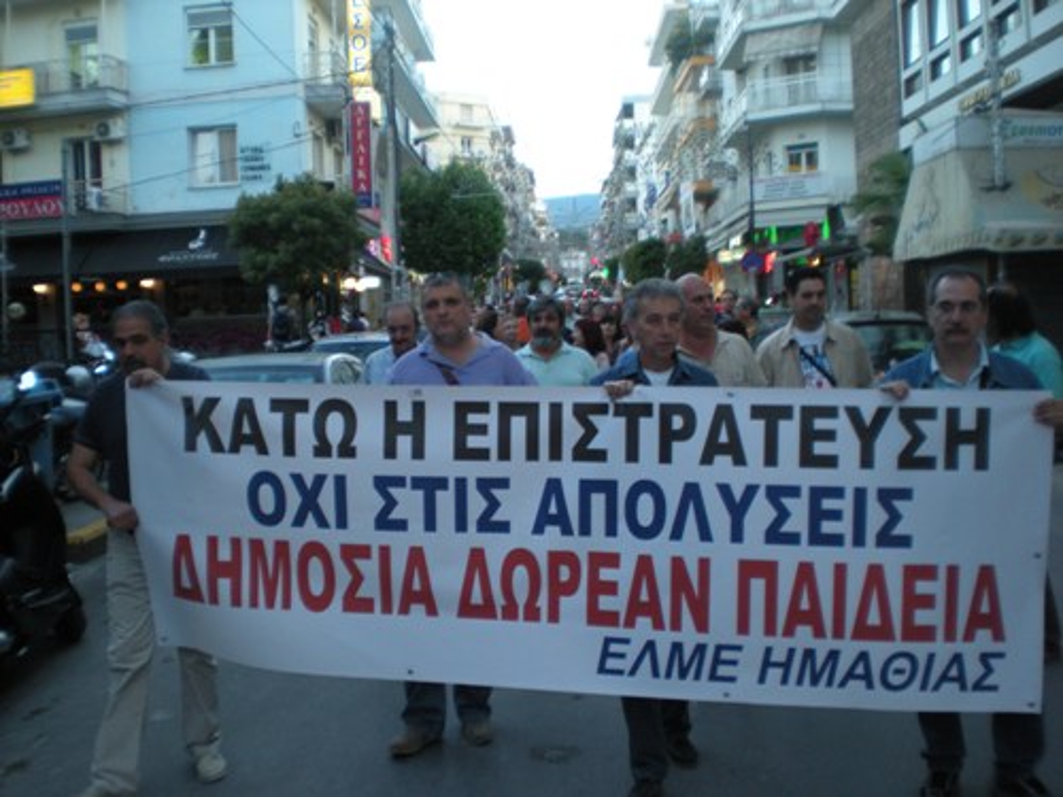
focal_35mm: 38
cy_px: 398
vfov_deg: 37.7
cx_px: 532
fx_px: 1167
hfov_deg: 49.0
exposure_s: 1/40.5
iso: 200
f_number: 3.1
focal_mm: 6.3
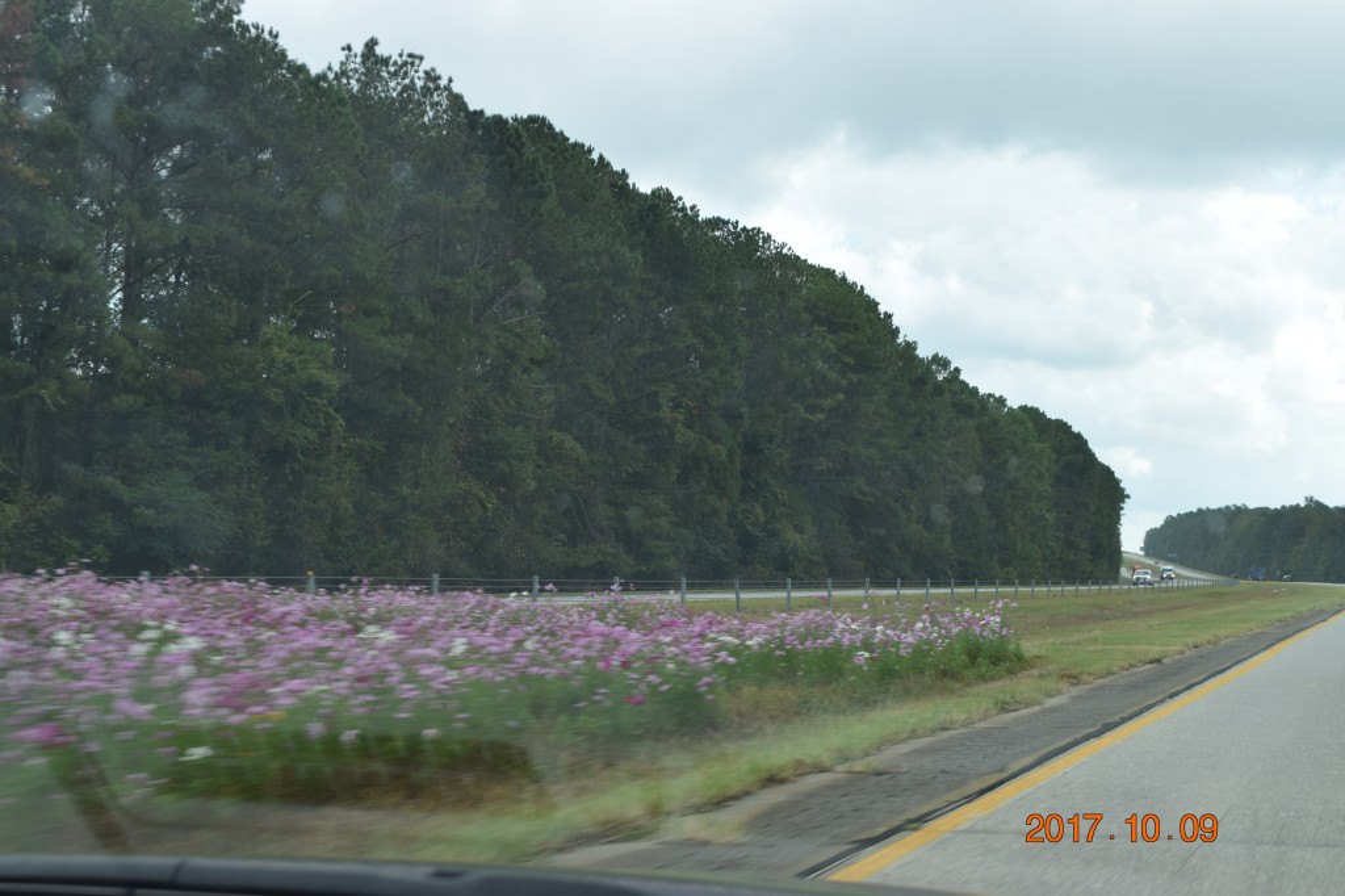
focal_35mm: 52
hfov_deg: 37.9
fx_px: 1961
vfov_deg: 25.7
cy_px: 448
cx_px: 672
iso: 200
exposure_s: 1/250
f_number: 8
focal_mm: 35
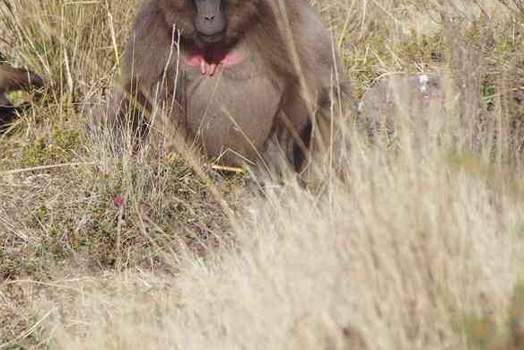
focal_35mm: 641
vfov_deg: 2.1
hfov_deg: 3.2
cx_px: 124
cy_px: 91
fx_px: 9334
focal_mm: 250
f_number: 10
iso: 400
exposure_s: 1/320
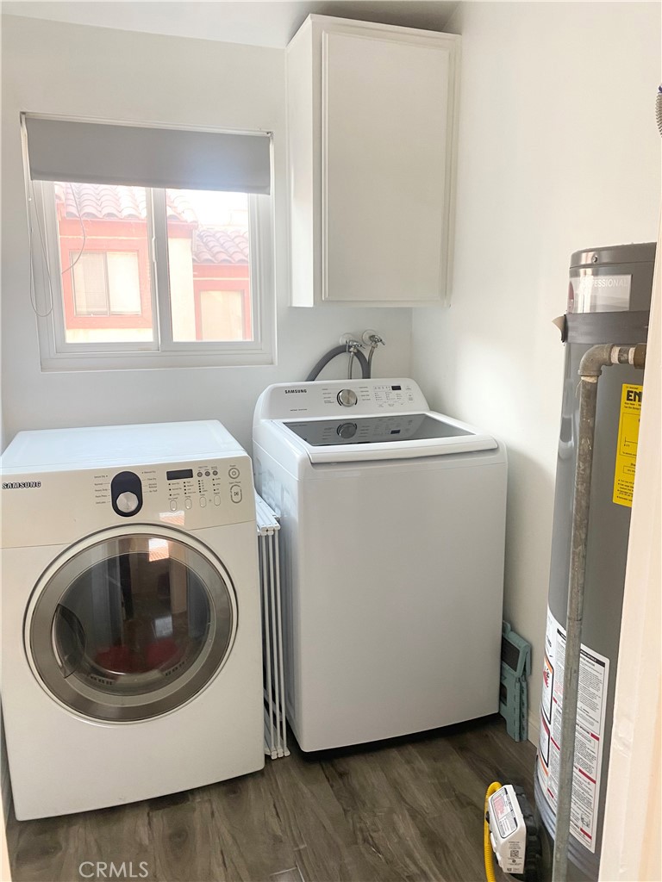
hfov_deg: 53.1
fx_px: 663
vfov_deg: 67.3
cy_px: 441
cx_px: 331
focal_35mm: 26
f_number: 1.8
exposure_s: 1/60
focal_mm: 4.25
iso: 80
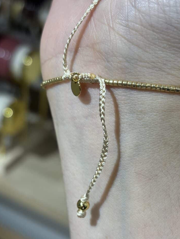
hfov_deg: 25.7
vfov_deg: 33.8
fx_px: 395
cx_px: 93
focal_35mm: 57
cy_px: 125
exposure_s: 1/100
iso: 50
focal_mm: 5.96
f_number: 1.6
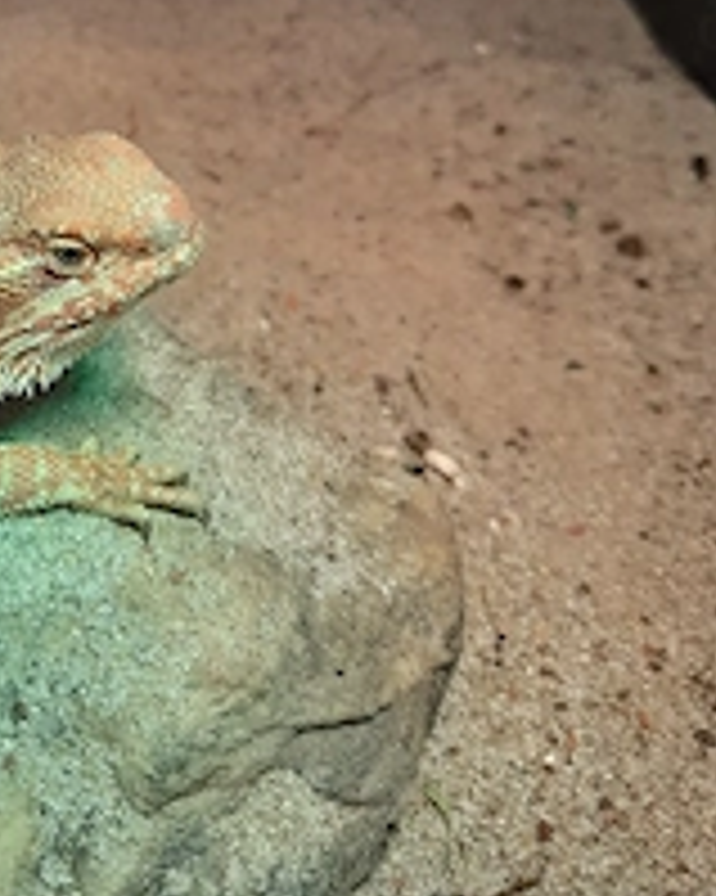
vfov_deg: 37.6
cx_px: 45
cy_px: 131
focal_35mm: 47
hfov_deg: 30.4
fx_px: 1246
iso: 25
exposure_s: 1/50
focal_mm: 5.23
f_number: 1.8
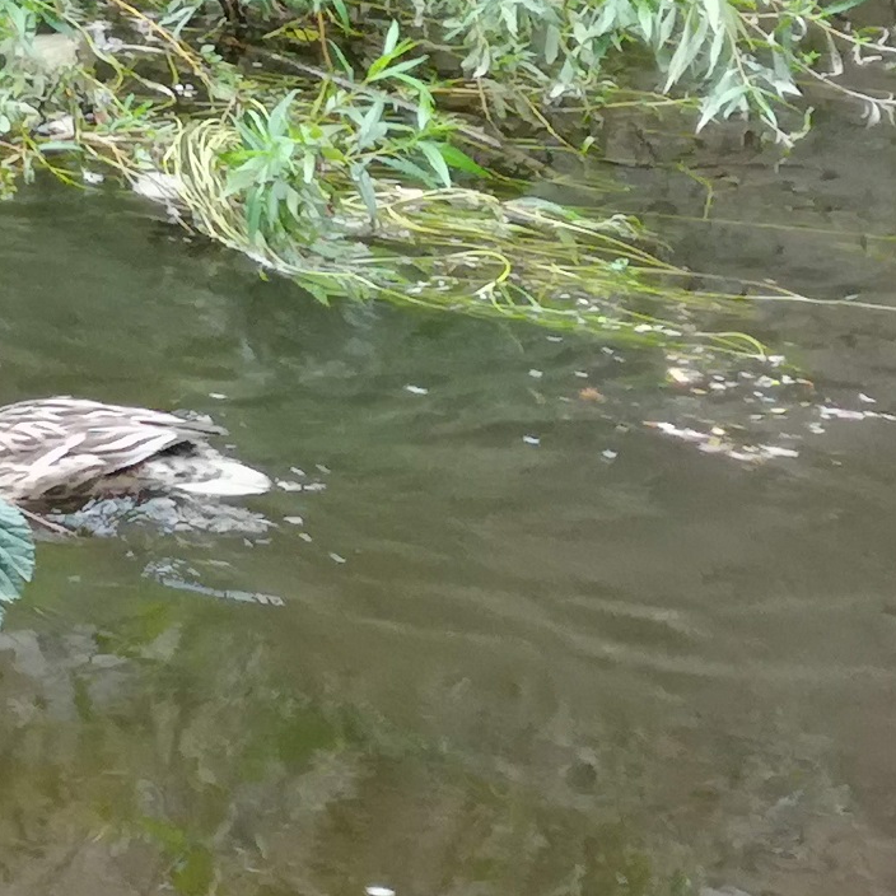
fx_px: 9107
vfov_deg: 5.6
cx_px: 258
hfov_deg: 5.6
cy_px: 468
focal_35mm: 311
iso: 250
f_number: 2.4
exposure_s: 1/33.3
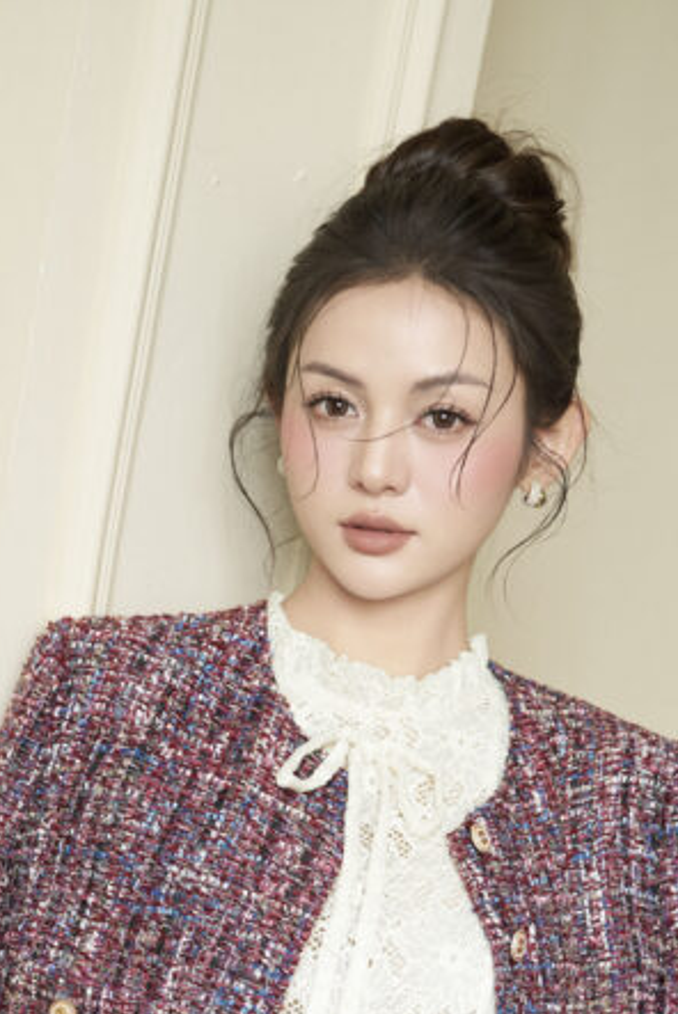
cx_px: 153
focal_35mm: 112
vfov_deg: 17.7
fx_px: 3159
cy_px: 1061
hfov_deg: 12.2
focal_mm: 50
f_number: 3.2
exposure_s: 1/160
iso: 400
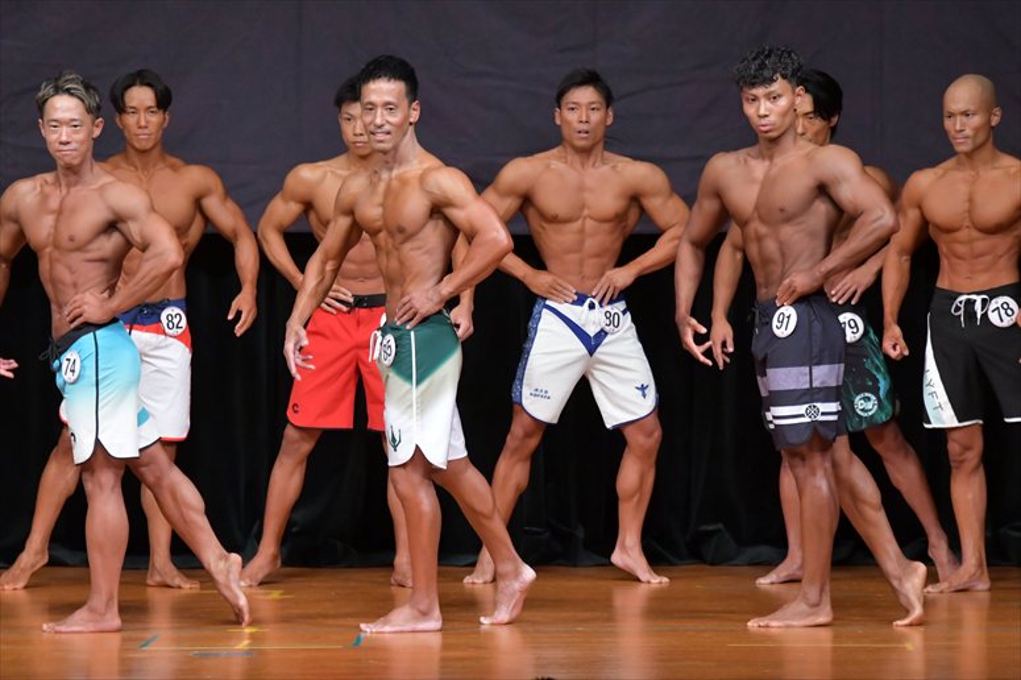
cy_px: 340
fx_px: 8079
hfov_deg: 7.2
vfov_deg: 4.8
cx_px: 510
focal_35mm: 285
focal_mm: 190
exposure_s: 1/400
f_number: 5.6
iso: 5000
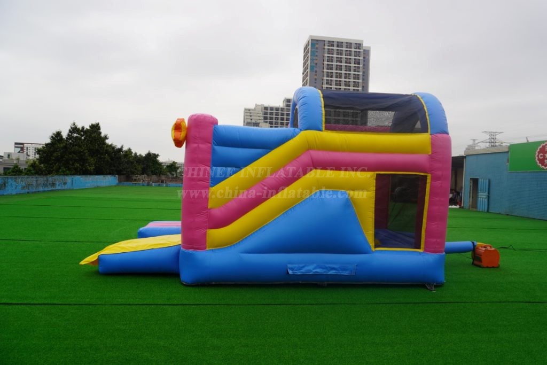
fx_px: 365
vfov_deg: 53.1
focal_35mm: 24
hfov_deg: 73.7
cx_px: 274
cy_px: 182
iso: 100
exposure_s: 1/100
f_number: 6.3
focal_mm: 16
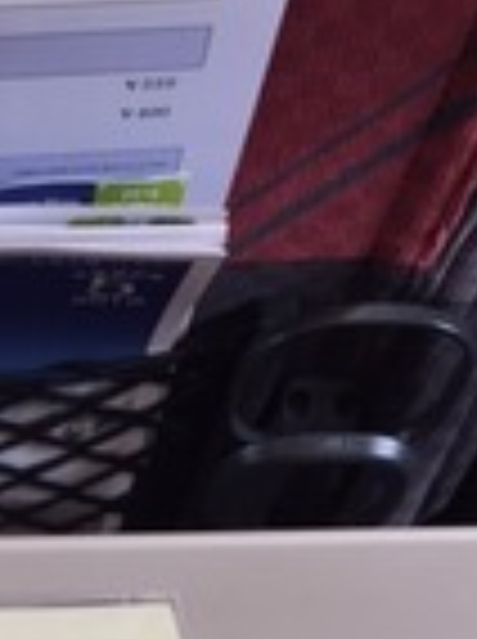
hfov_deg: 17.4
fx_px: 1456
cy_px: 796
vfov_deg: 22.5
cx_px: -146
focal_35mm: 79
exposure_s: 1/30
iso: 32
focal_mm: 4.15
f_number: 2.2
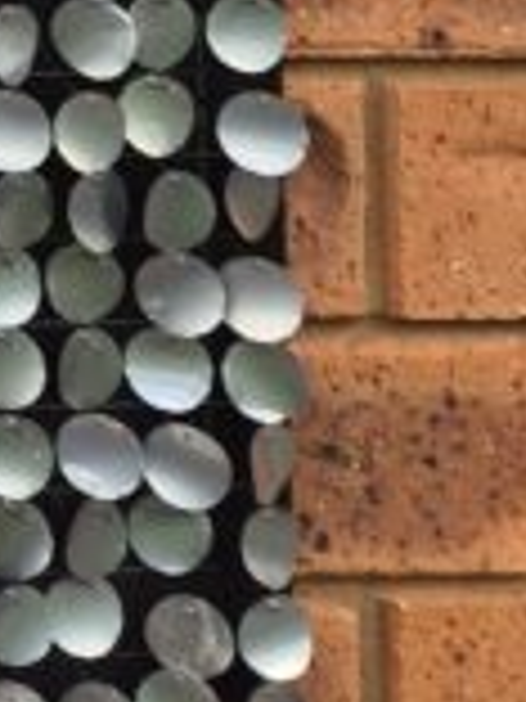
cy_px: -940
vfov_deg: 11.1
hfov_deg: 8.0
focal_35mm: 151
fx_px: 3059
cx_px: -1182
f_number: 1.8
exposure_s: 1/180
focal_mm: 5.4
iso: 32
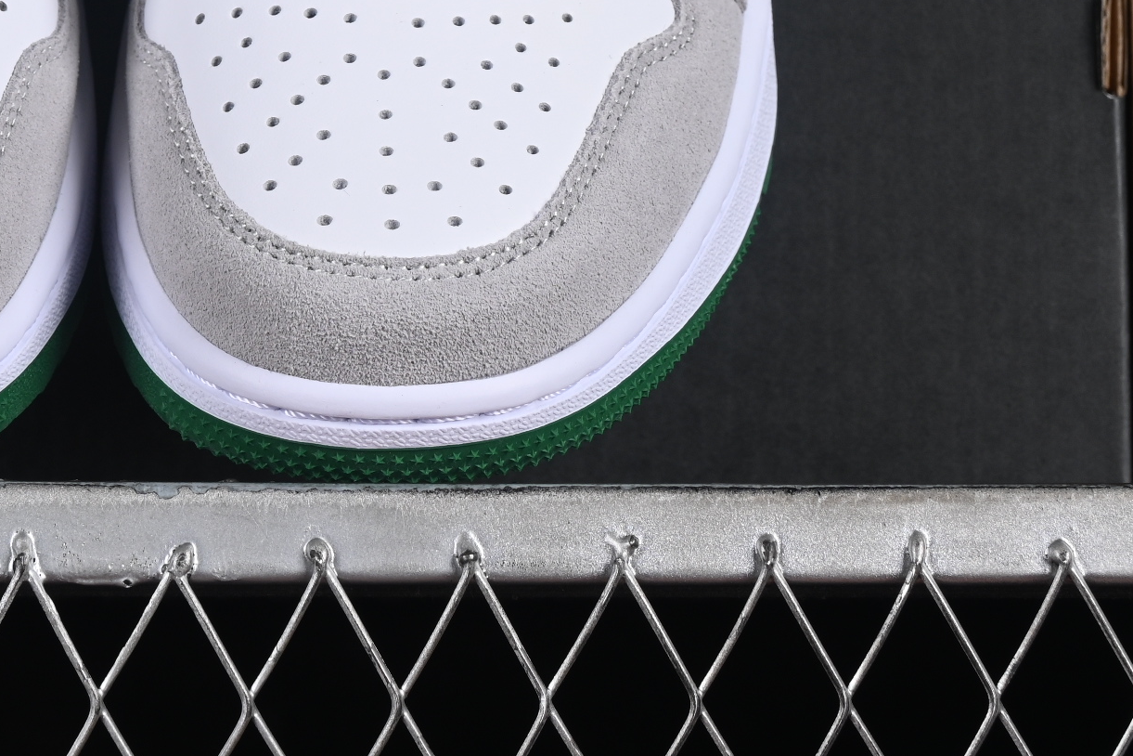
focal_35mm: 171
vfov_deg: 8.0
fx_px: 5381
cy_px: -41
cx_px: 129
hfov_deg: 11.9
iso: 160
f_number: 8
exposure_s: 1/80
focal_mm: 50
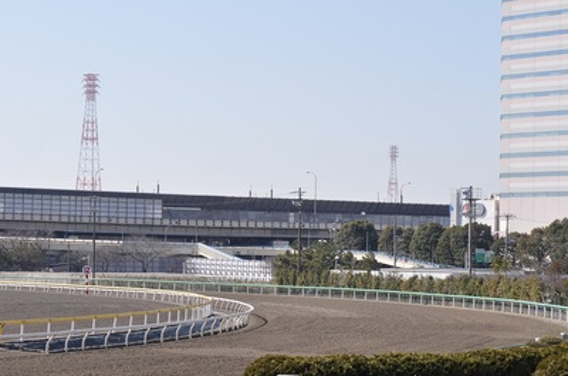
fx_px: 1771
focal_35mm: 112
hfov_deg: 18.2
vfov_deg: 12.1
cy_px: 188
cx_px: 284
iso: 320
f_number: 8
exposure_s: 1/800
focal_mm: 75
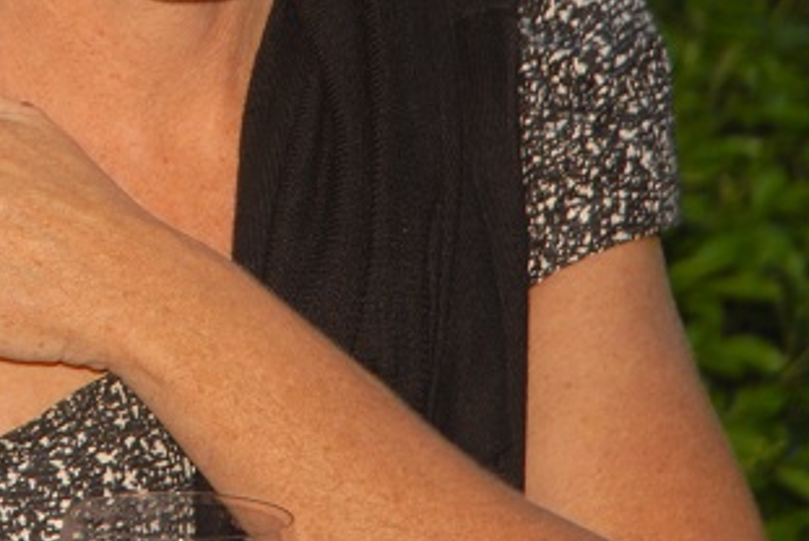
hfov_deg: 8.1
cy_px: -99
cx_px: -52
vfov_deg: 5.4
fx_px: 5691
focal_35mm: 253
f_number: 5
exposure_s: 1/60
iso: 110
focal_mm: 70
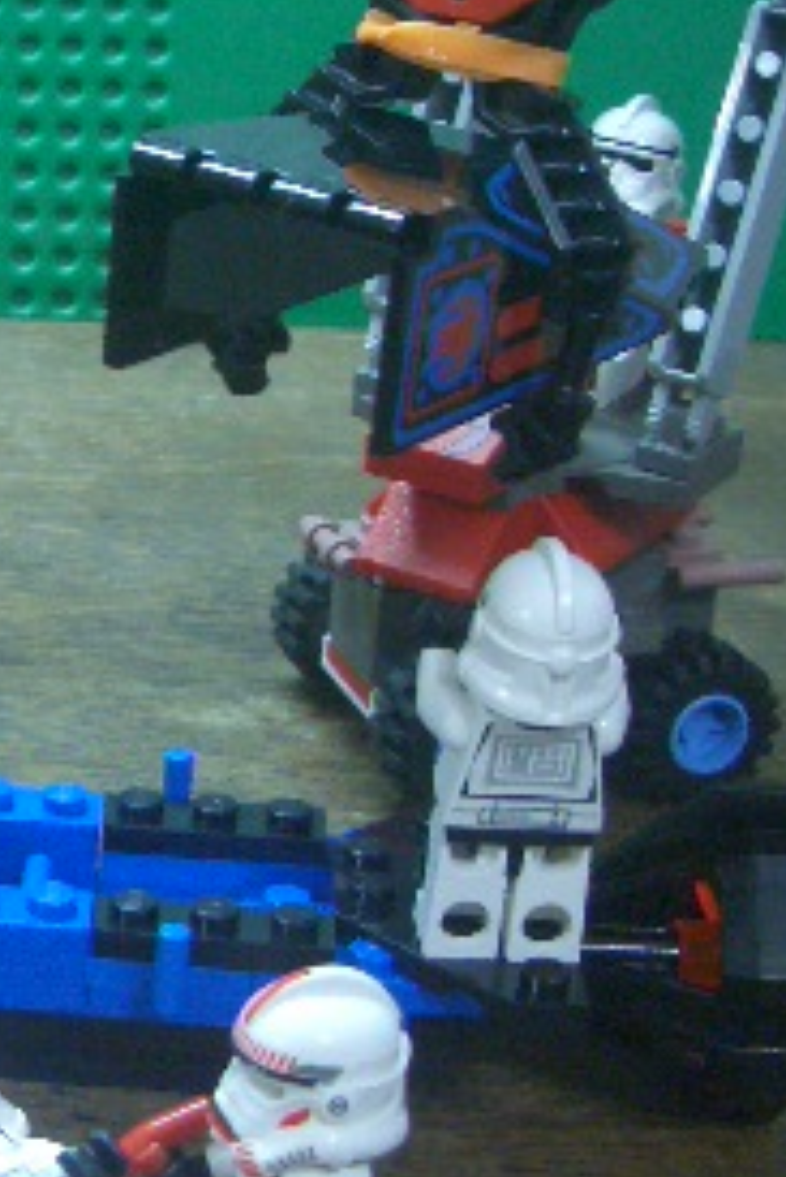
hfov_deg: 15.4
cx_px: -206
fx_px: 2780
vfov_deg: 23.9
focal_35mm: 85
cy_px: 528
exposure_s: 1/30
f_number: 2.6
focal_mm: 5.8
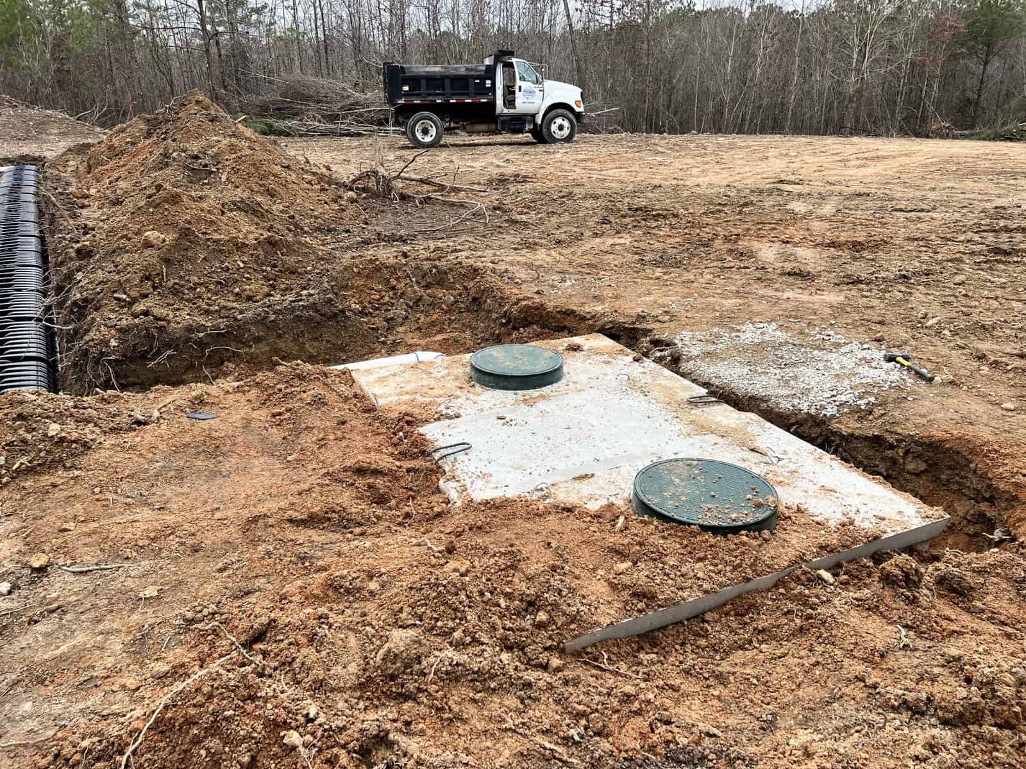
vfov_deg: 53.1
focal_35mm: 26
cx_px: 513
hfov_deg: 67.3
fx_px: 771
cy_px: 384
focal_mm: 5.7
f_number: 1.5
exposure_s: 1/266
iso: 40
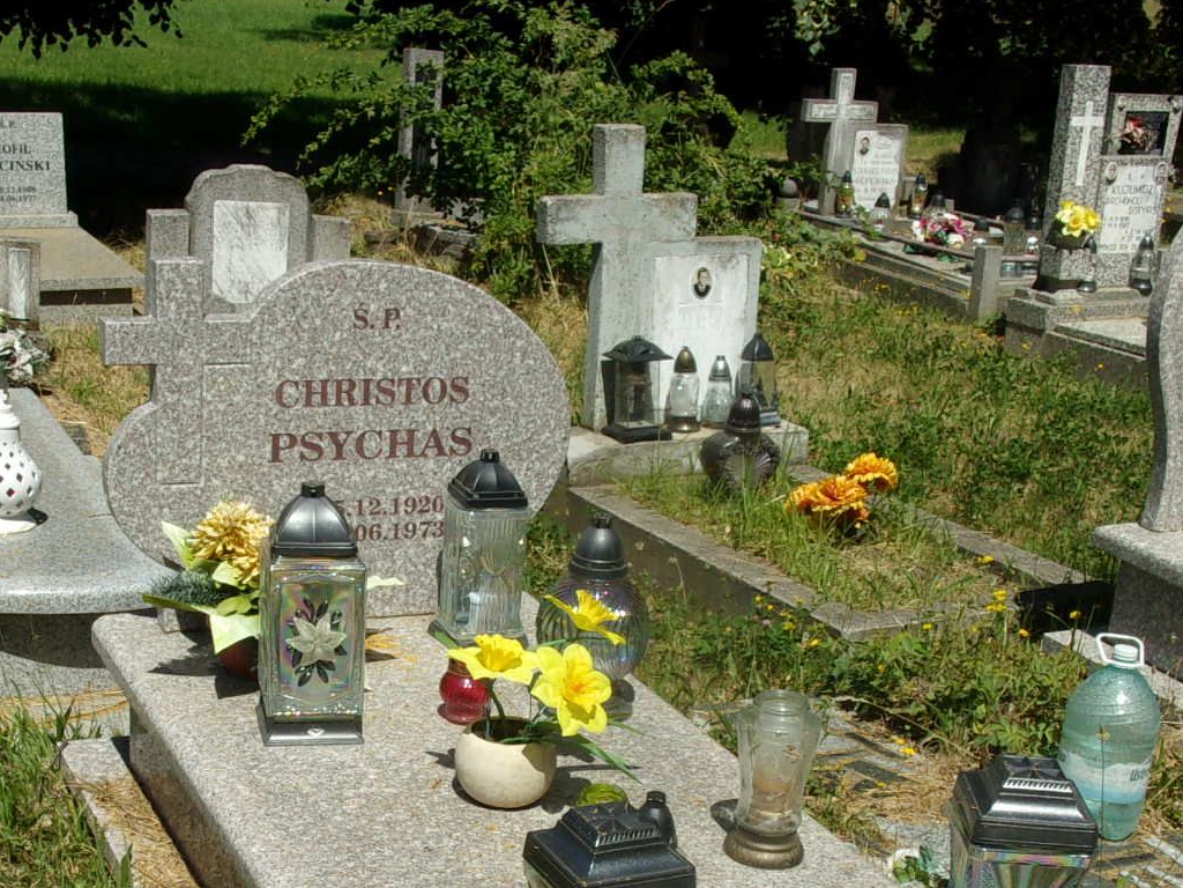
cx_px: 504
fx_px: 1914
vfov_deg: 25.6
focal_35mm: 56
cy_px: 724
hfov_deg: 34.3
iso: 80
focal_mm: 5.1
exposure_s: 1/140
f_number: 10.8
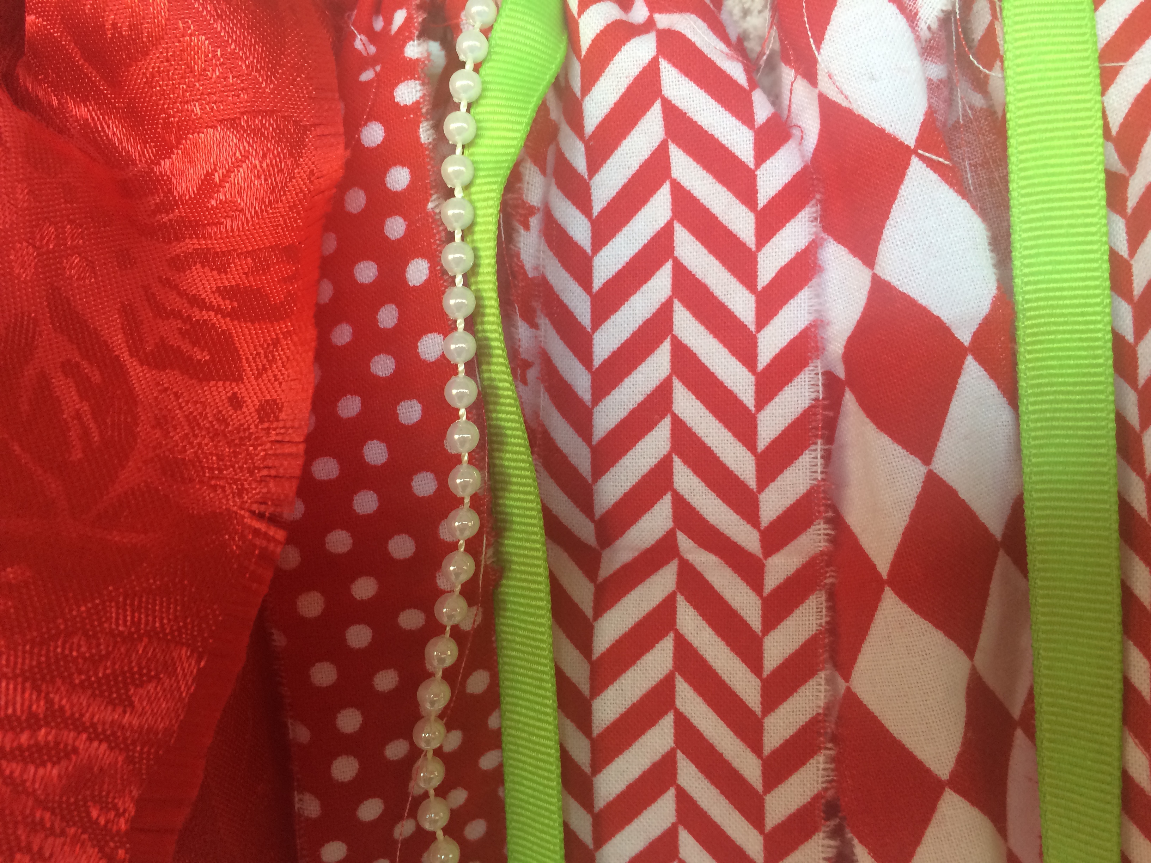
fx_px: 964
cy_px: 432
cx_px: 576
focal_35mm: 29
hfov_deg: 61.7
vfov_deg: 48.2
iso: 80
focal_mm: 4.15
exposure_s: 1/30
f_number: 2.2
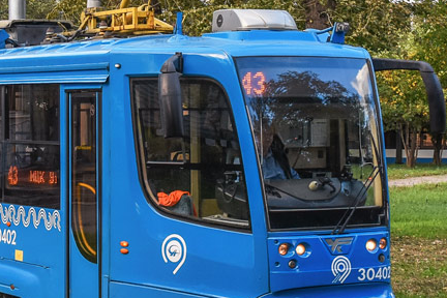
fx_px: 1552
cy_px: 22
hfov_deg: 16.4
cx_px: 165
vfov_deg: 10.9
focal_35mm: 125
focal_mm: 30
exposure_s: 1/200
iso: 500
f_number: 5.6
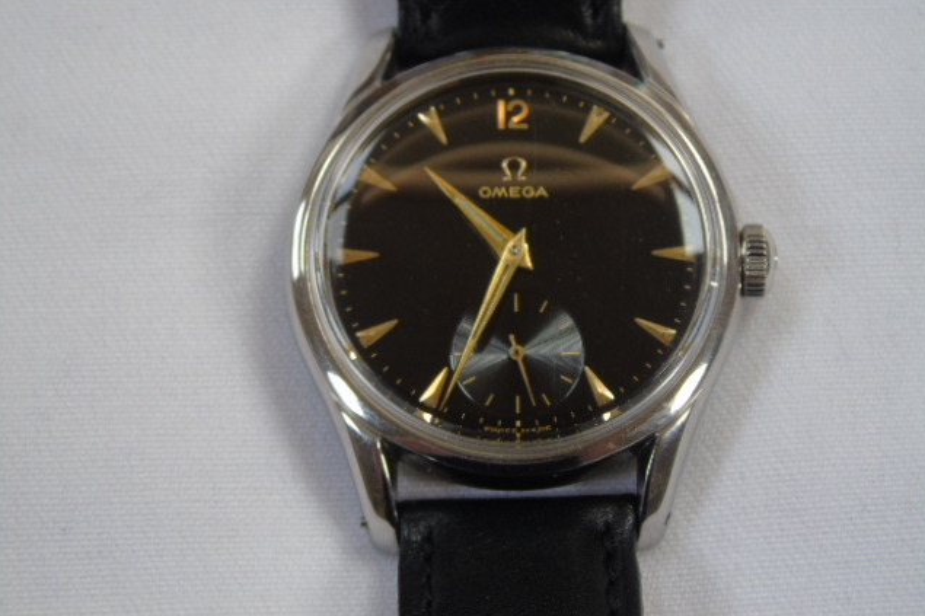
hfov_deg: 15.8
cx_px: 465
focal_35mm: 130
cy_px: 268
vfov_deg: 10.5
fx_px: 3339
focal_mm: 22
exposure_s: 1/30
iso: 100
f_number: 4.6
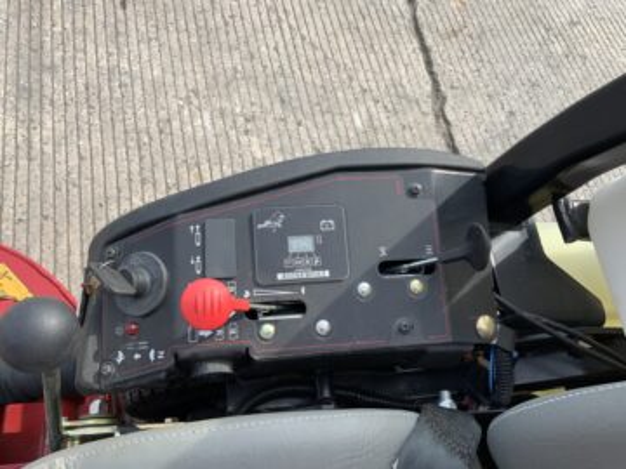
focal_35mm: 29
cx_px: 313
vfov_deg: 48.2
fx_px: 524
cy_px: 234
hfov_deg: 61.7
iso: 16
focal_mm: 3
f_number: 1.8
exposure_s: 1/700
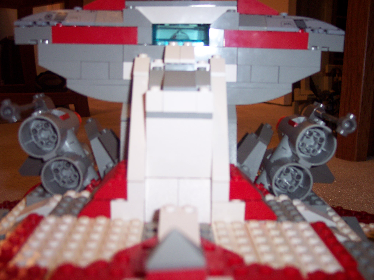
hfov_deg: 49.0
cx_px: 187
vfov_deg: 37.7
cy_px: 140
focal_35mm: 38
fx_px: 411
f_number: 2.8
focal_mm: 8
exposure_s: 1/30
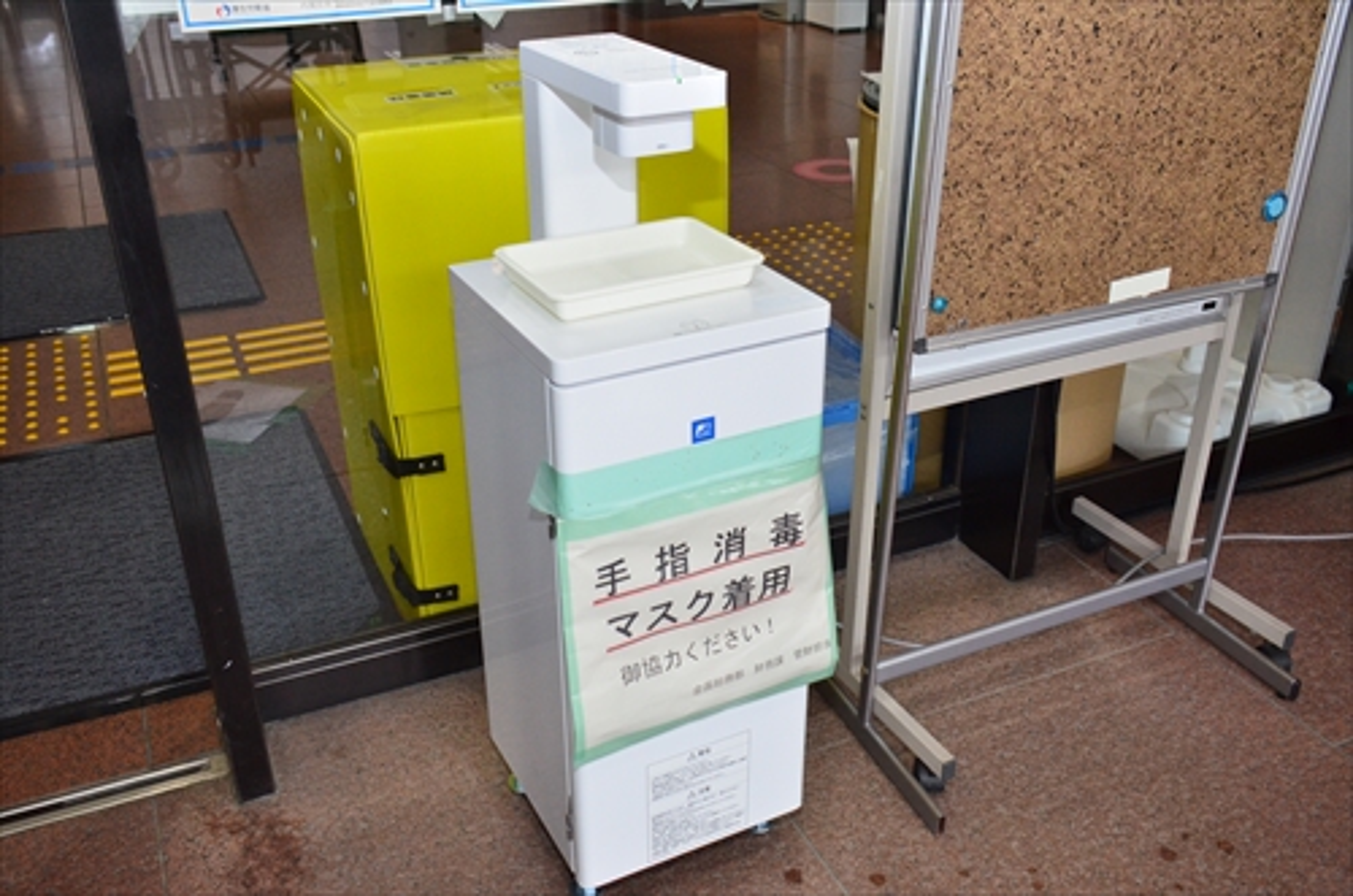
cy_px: 448
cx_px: 676
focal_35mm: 33
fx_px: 1237
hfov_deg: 57.3
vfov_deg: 39.8
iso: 2000
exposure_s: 1/250
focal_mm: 22
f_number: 5
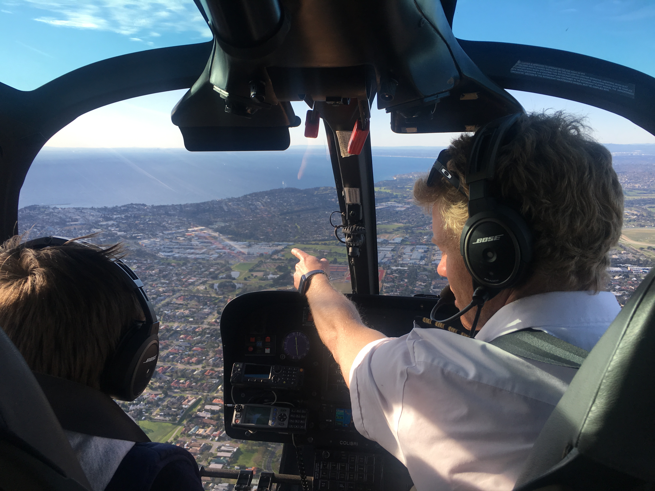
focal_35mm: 29
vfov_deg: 48.2
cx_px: 328
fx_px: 549
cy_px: 246
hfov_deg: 61.7
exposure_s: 1/596
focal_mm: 4.15
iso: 25
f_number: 2.2
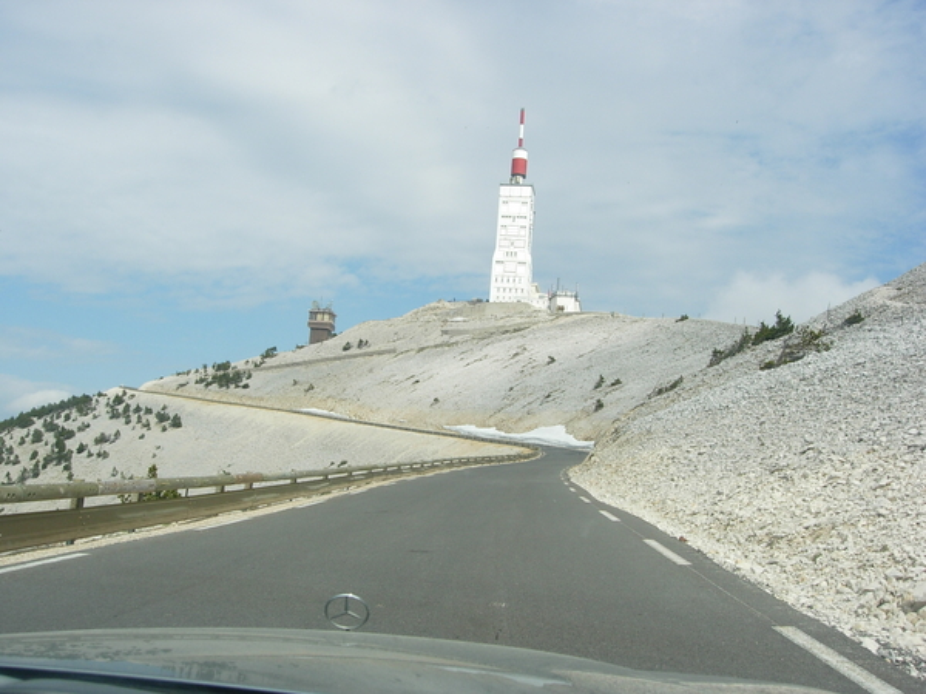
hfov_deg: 49.0
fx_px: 1017
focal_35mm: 38
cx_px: 463
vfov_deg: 37.7
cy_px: 347
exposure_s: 1/575
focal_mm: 7.8
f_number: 4.8
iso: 64
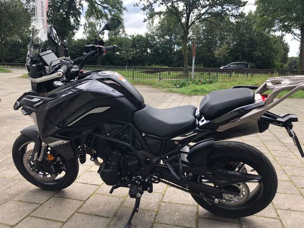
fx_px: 246
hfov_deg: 63.4
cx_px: 152
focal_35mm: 28
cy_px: 114
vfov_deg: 49.7
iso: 20
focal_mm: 3.99
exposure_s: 1/312
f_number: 1.8
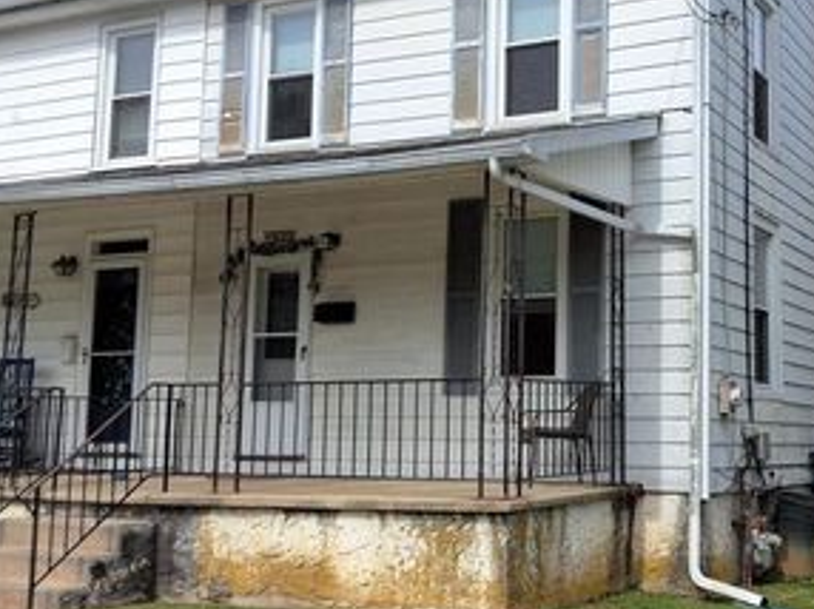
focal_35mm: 49
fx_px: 1151
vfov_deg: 29.6
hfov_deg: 37.9
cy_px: 309
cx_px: 612
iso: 32
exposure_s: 1/1698
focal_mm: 2.91
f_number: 1.9
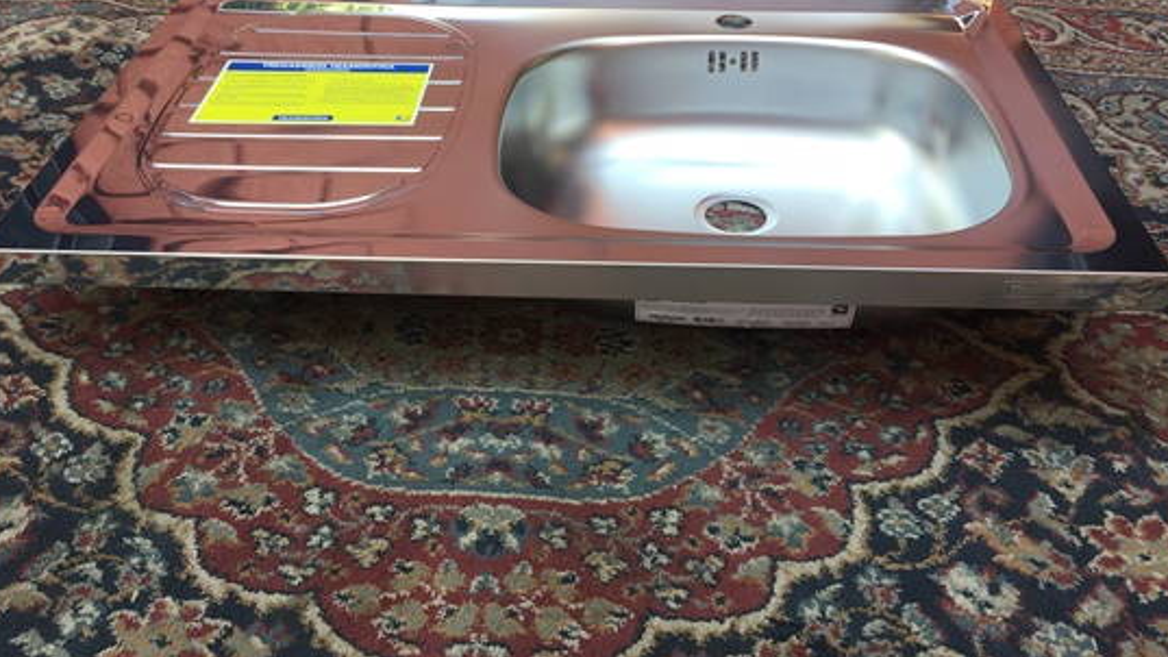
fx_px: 1208
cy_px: 243
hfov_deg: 51.6
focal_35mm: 39
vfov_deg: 30.3
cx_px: 558
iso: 40
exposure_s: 1/100
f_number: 2.2
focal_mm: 4.15
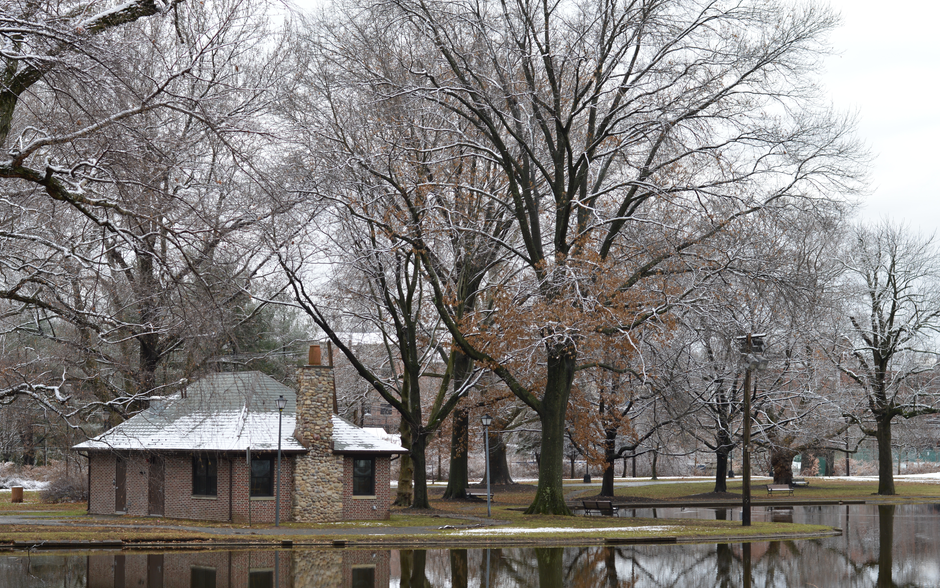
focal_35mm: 77
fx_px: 1973
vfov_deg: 16.9
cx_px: 472
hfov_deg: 26.8
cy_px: 310
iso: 100
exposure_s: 1/125
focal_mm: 50
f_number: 5.6
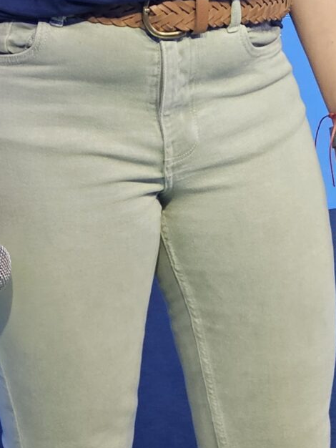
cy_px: -190
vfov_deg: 18.8
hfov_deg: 15.7
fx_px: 1216
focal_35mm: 94
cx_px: 80
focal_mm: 5.4
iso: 250
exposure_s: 1/120
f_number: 1.8
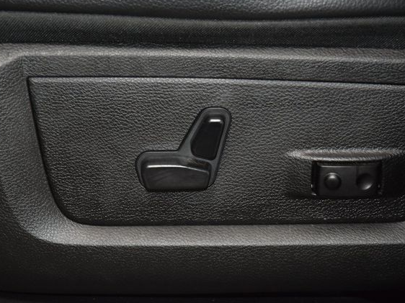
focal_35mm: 115
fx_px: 1345
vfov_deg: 12.9
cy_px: 152
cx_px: 185
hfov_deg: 17.1
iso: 2500
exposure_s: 1/60
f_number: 4.5
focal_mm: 70
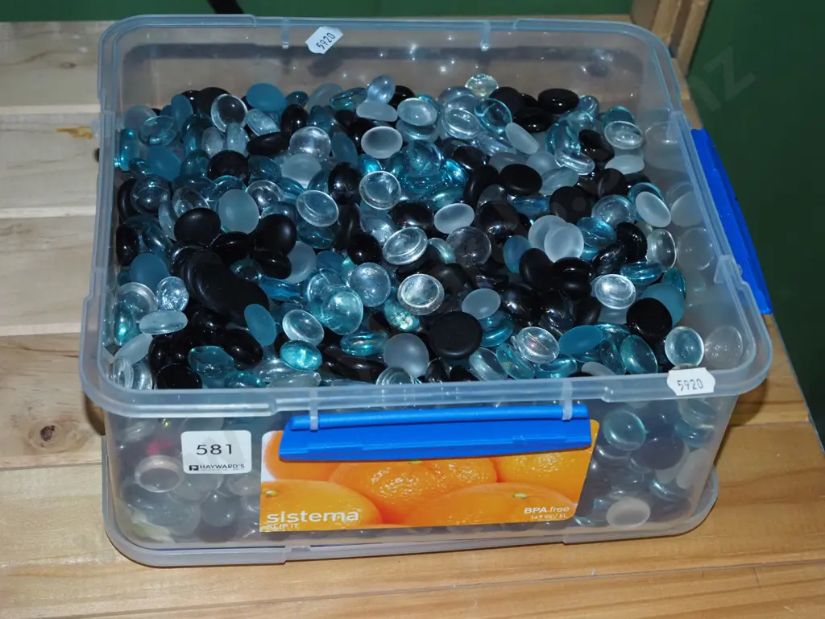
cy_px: 310
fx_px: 1525
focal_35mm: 64
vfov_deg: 22.9
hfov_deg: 30.3
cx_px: 412
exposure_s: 1/160
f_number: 5.6
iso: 3200
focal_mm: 32
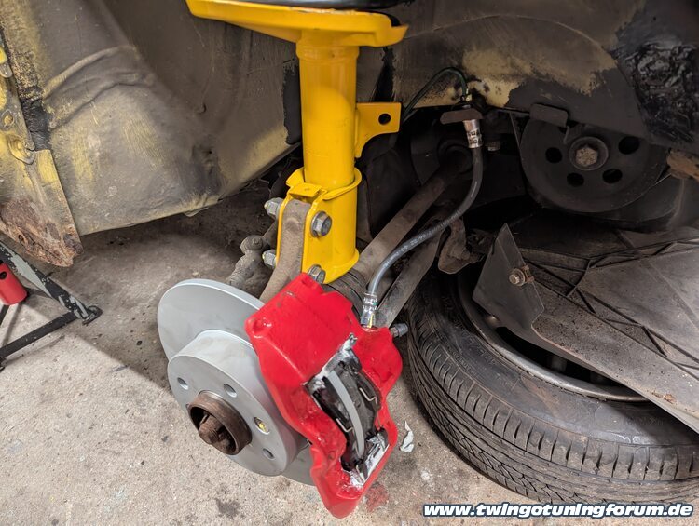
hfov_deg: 71.5
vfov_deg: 57.0
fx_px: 485
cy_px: 263
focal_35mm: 24
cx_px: 350
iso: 547
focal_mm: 6.81
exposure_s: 1/22.8
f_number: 1.85
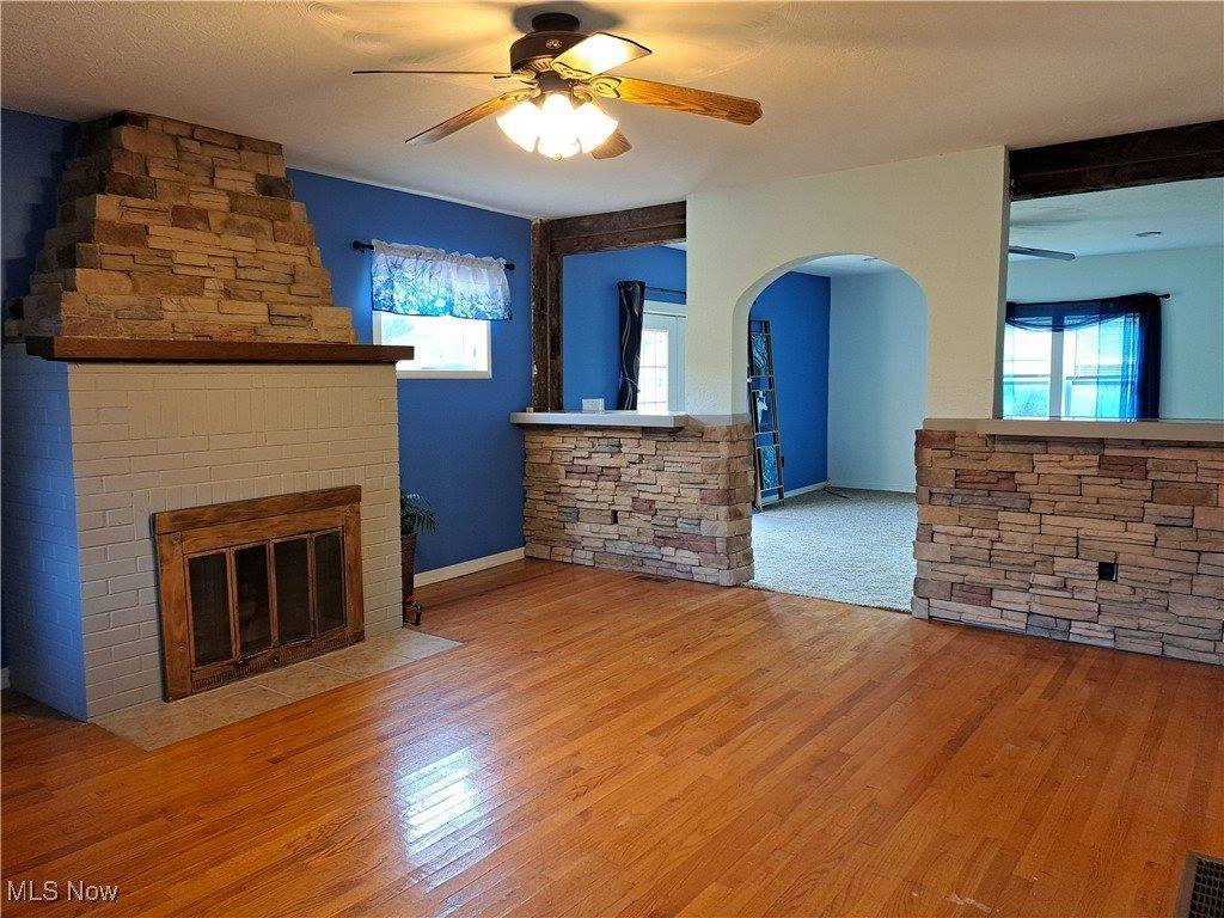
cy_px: 459
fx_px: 849
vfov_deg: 56.8
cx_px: 612
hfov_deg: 71.6
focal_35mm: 24
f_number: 1.8
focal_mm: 5.23
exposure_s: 1/40
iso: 250
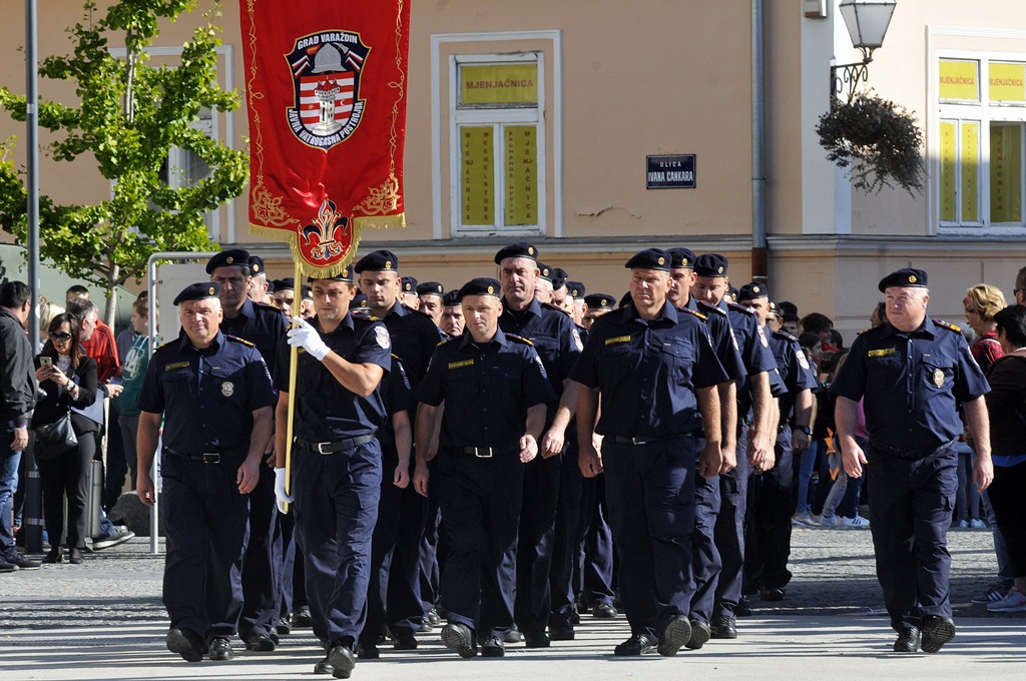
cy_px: 340
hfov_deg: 8.1
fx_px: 7258
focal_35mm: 255
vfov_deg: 5.4
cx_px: 513
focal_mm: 170
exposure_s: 1/320
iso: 500
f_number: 22
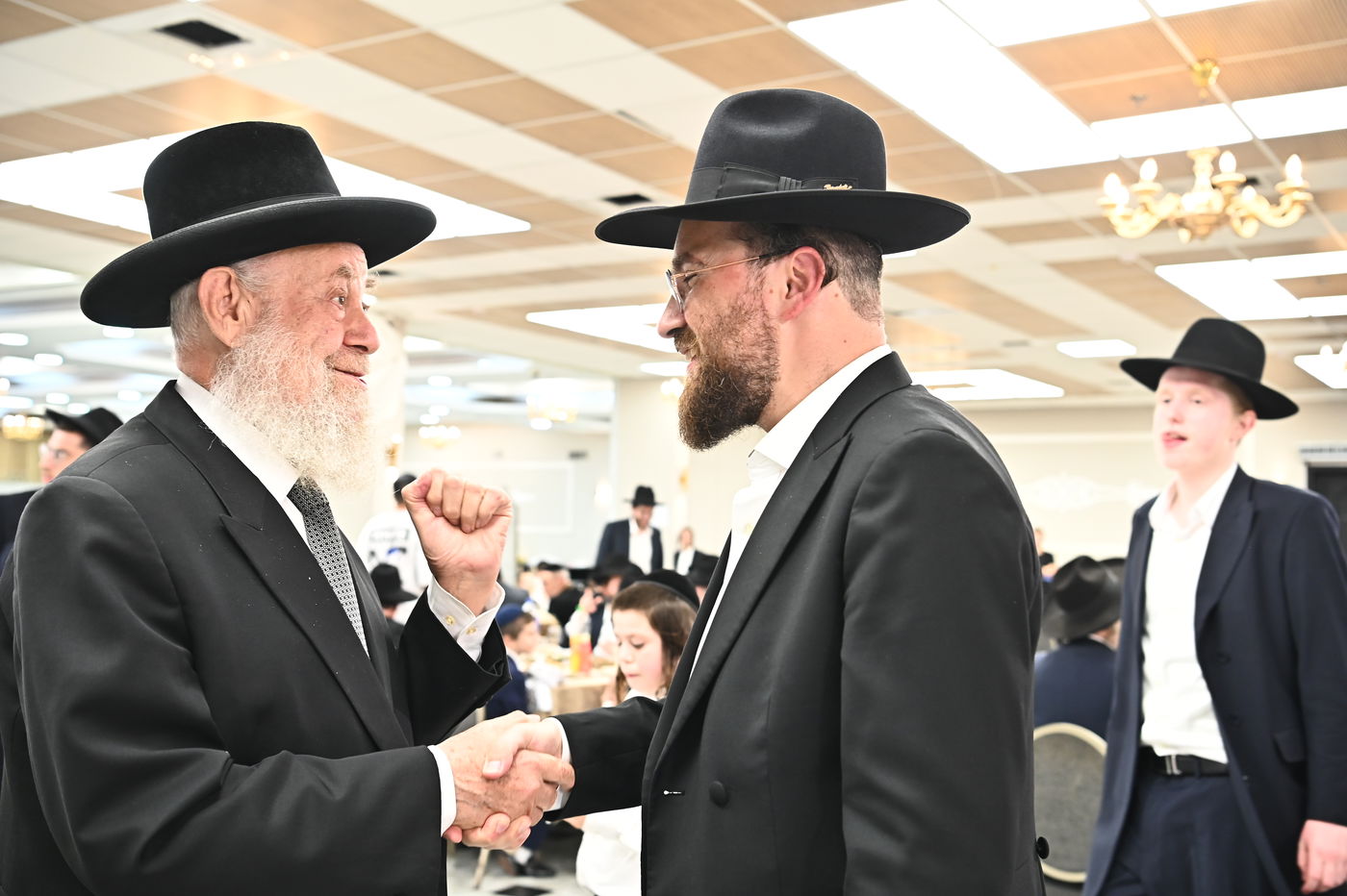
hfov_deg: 48.5
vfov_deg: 33.4
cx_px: 674
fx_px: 1496
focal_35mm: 40
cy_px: 448
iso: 1600
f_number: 4
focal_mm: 40
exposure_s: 1/160
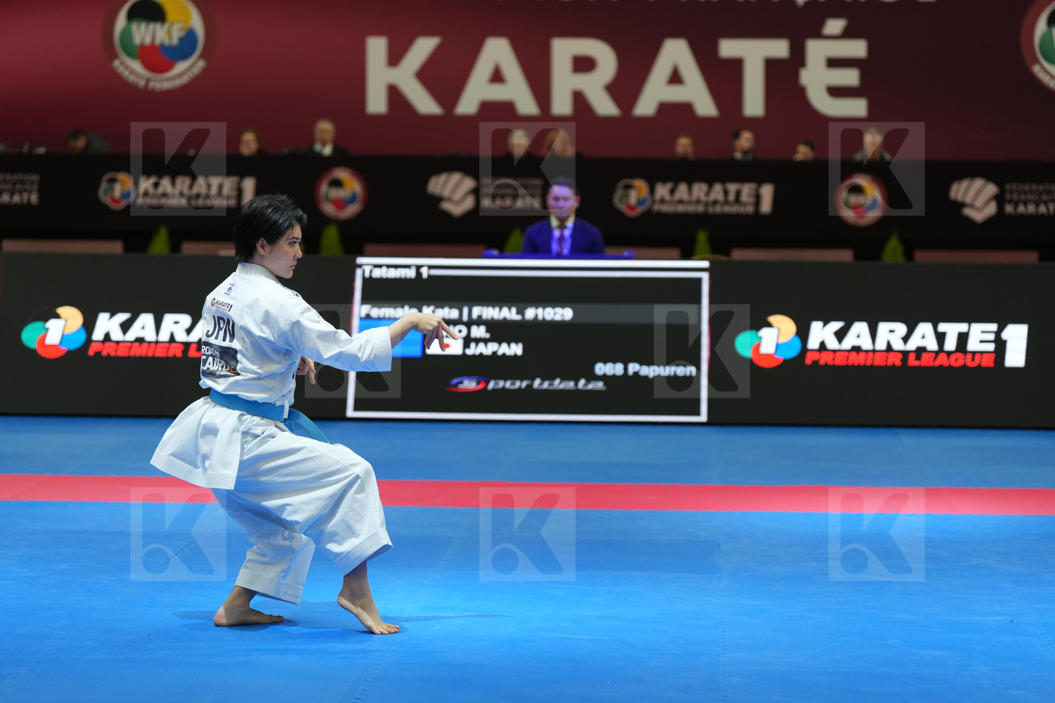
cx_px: 528
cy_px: 352
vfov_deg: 13.4
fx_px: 2989
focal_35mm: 102
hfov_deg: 20.0
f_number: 2.8
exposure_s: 1/1000
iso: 1000
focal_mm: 102
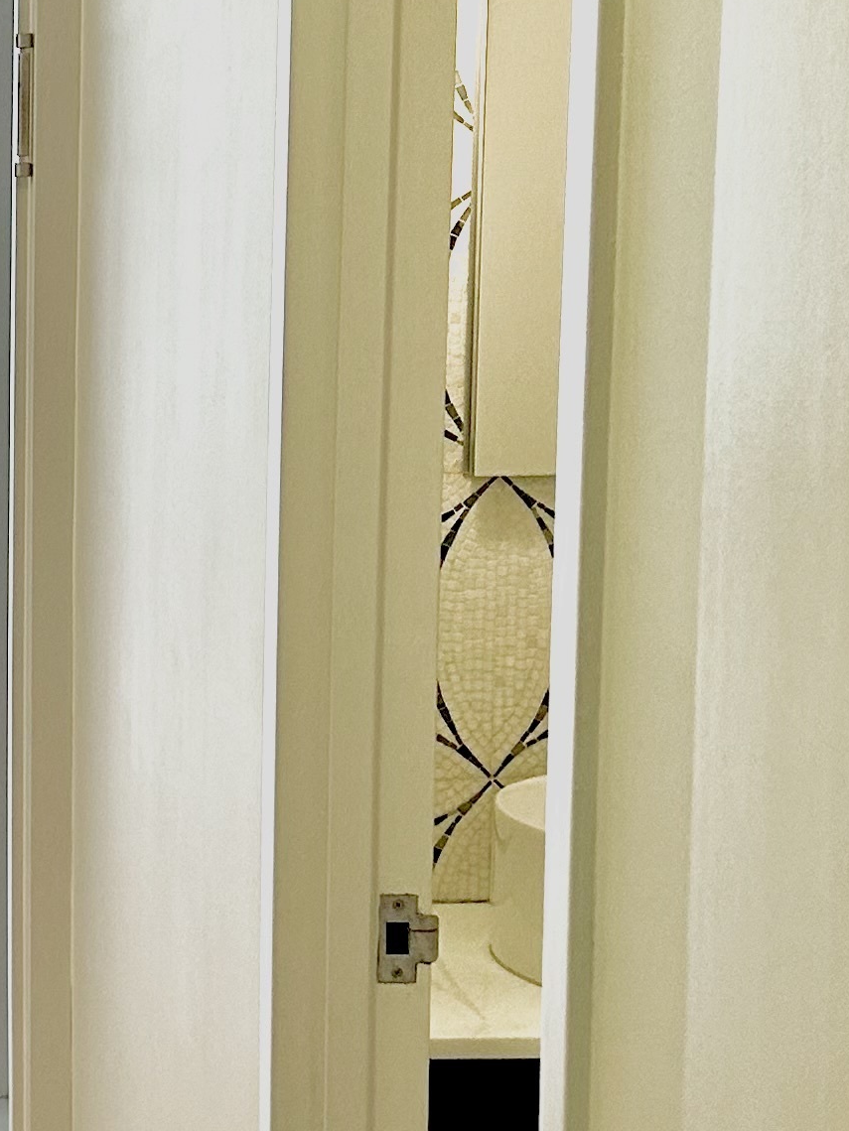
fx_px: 3007
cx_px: -259
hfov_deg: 15.3
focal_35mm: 92
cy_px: 702
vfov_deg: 21.3
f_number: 1.5
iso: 100
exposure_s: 1/60
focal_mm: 5.7
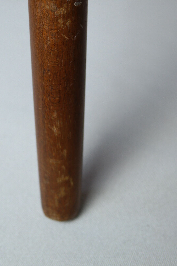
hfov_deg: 24.5
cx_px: 56
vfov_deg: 35.9
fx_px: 406
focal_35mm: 55
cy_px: 90
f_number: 3.5
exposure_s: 1/80
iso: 200
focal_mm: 20
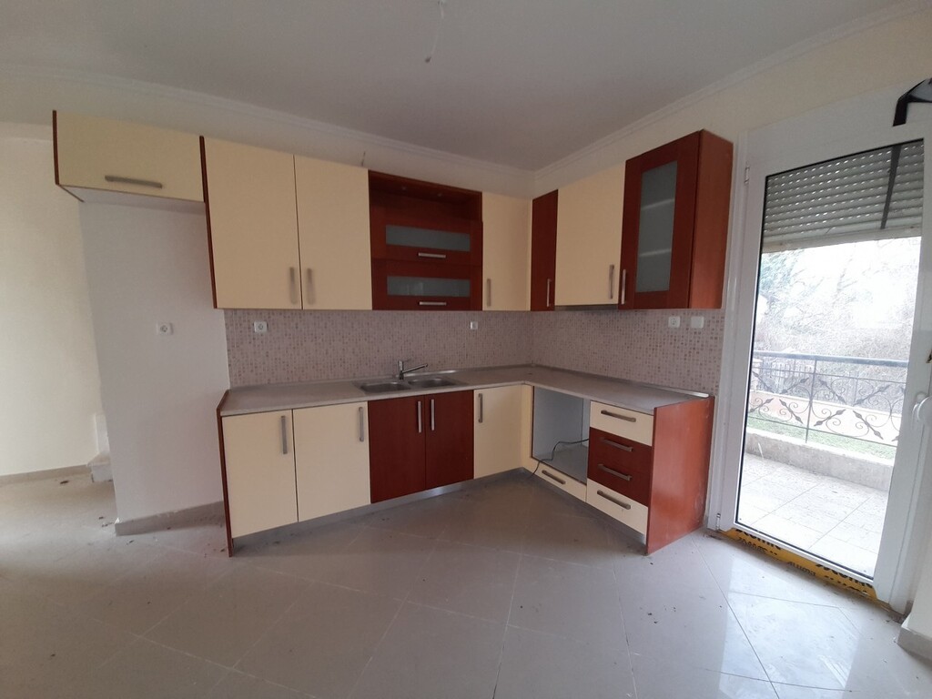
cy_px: 350
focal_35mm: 13
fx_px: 350
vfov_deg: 89.9
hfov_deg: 106.2
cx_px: 466
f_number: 2.2
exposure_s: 1/50
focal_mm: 1.42
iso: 64
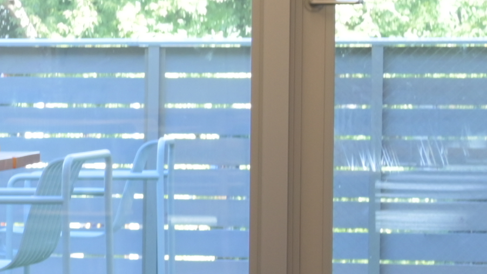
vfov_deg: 4.3
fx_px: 3628
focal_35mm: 281
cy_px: 183
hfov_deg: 6.7
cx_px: -1129
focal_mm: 40
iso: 500
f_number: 7.1
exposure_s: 1/20
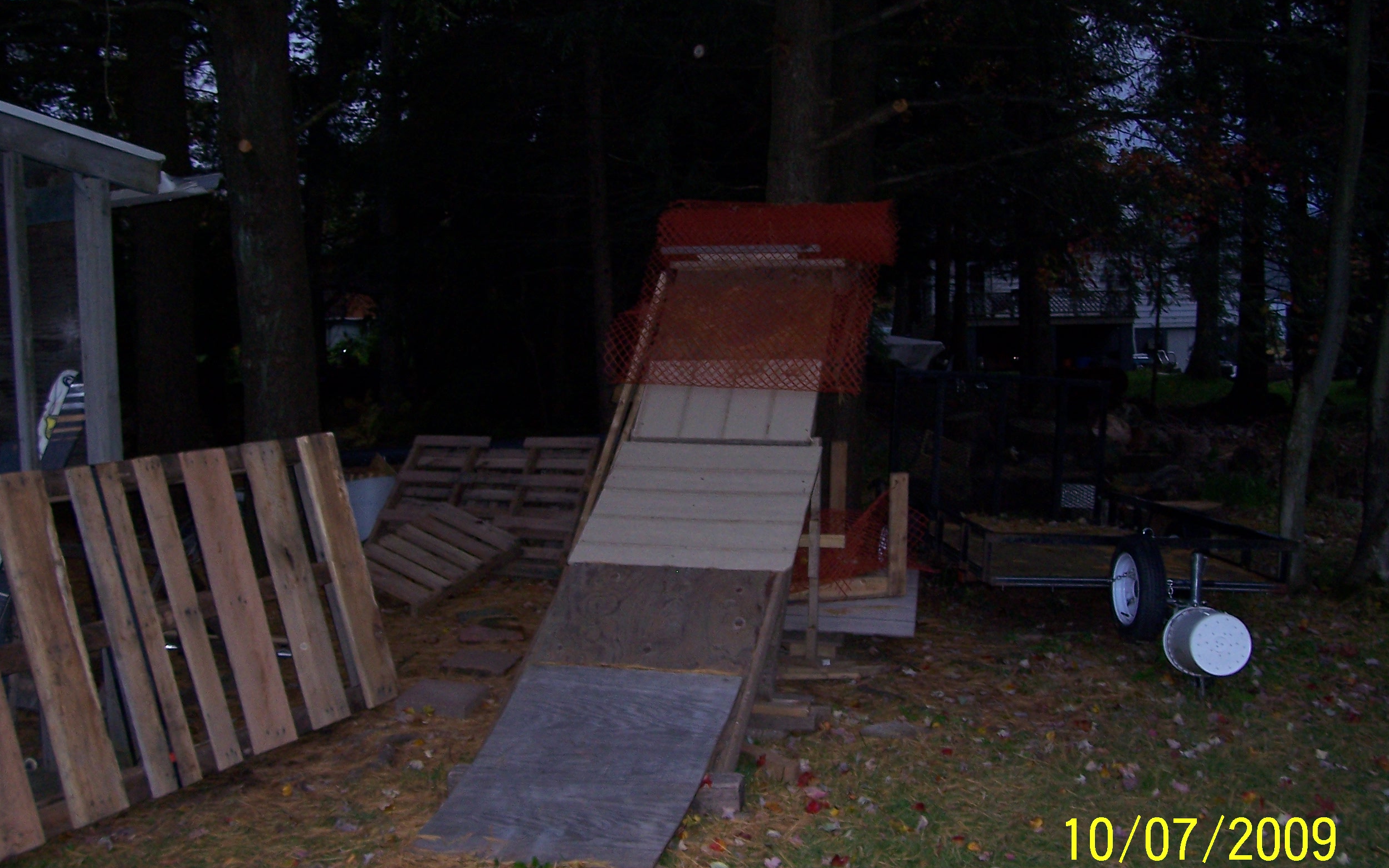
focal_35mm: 37
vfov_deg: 34.4
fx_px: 1400
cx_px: 703
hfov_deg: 52.8
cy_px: 441
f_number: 2.7
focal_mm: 5.6
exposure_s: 1/60
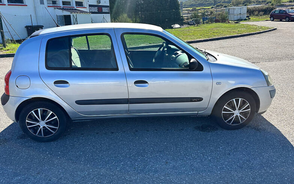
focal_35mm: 26
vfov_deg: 47.5
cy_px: 82
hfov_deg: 70.4
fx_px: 208
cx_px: 144
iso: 80
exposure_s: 1/2203
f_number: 1.78
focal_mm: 6.86
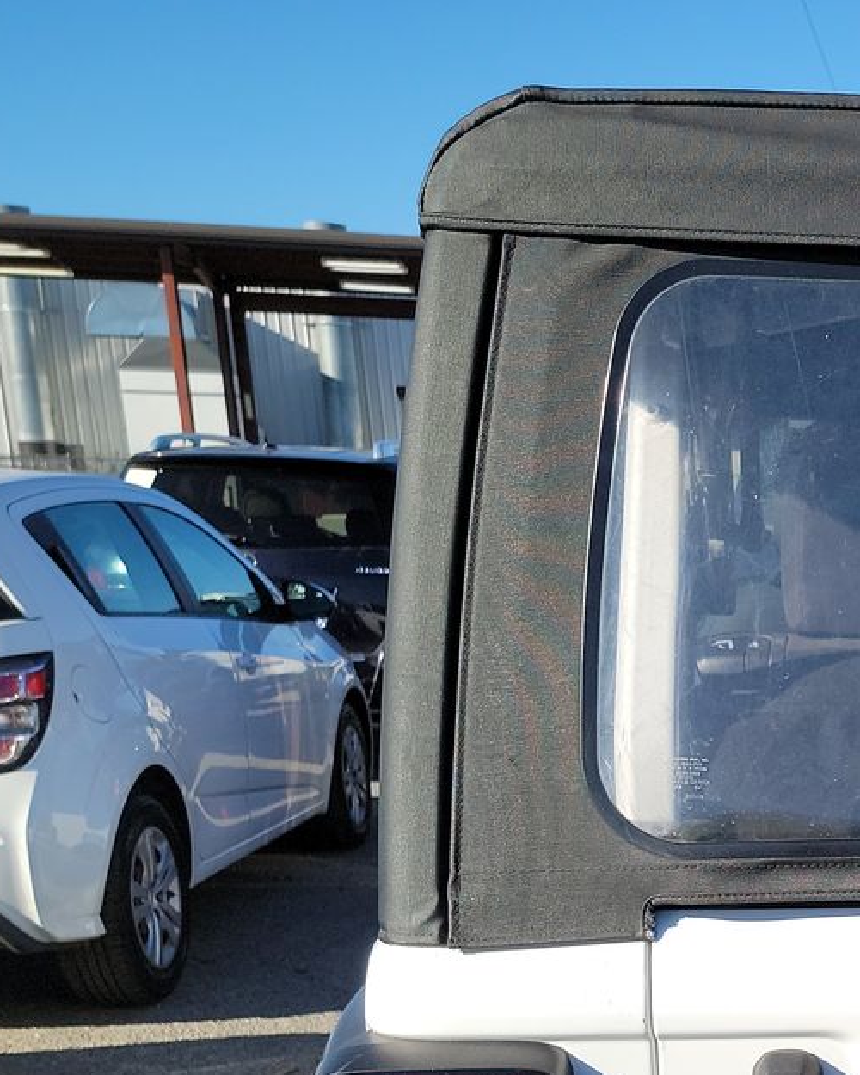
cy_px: 1017
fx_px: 1909
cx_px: 1164
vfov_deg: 29.8
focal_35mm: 60
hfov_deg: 22.3
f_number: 1.8
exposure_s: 1/738
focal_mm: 6.7
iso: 50
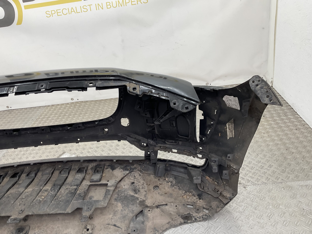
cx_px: 156
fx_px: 261
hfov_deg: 61.7
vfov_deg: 48.2
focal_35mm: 29
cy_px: 117
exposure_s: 1/120
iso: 32
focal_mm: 3
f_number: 1.8
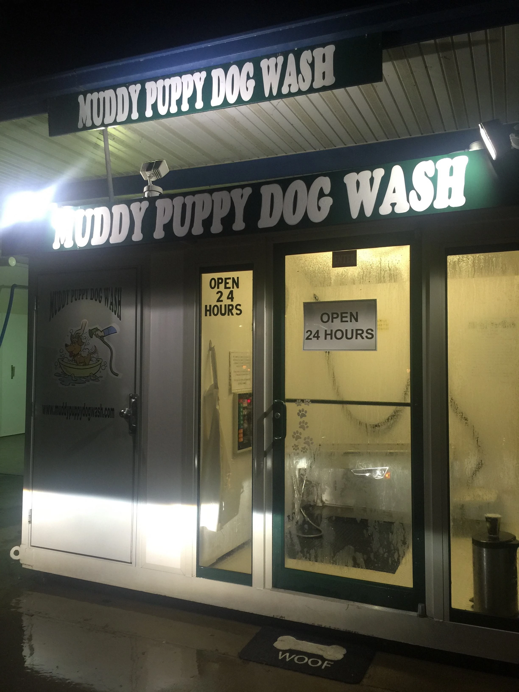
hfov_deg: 48.2
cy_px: 346
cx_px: 260
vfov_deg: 61.7
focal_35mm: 29
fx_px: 580
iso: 50
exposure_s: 1/30
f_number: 2.2
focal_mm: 4.15
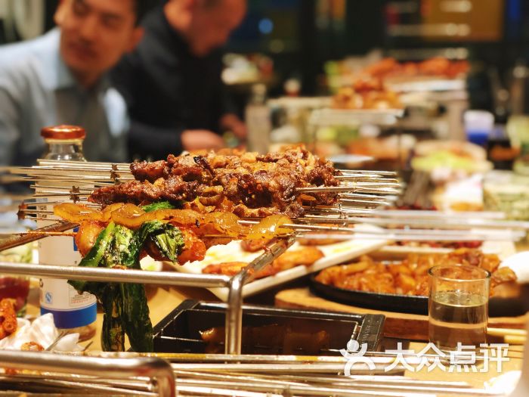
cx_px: 264
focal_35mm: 52
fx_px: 795
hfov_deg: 36.8
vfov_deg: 28.0
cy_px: 198
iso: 125
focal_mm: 6
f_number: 2.4
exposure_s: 1/25
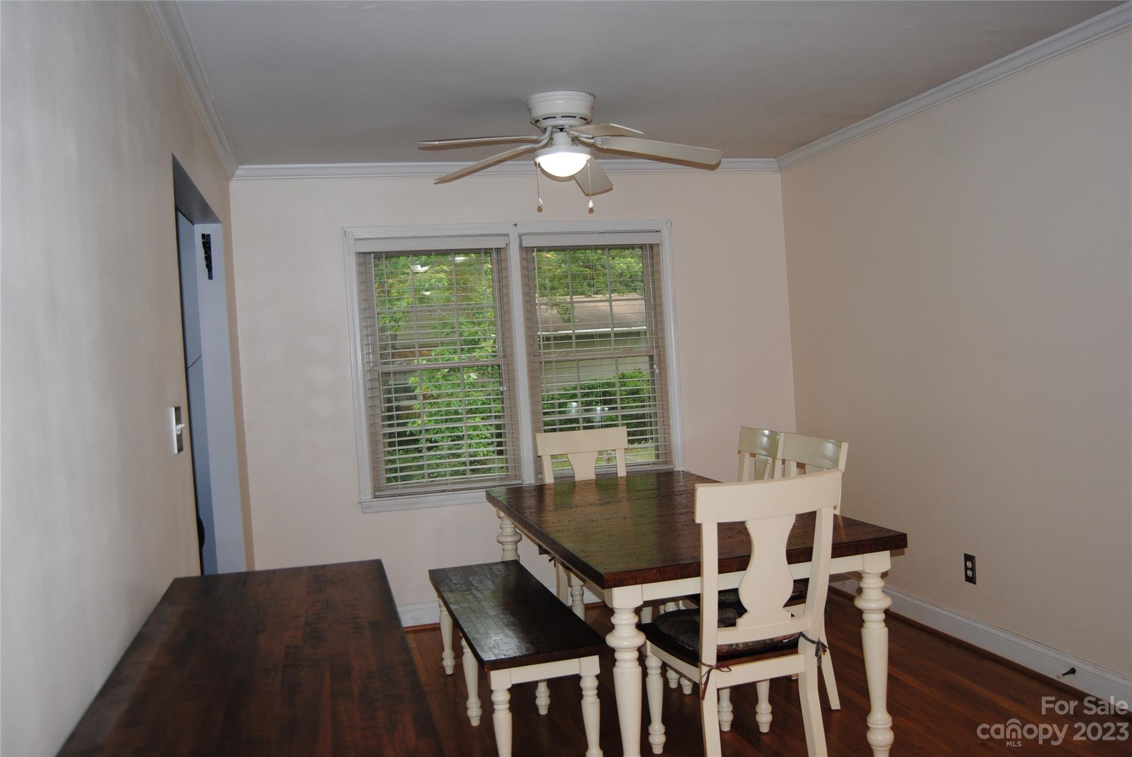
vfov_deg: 43.7
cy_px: 378
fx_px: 944
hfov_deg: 61.9
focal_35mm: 30
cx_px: 566
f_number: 3.5
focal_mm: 20
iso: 200
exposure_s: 1/60
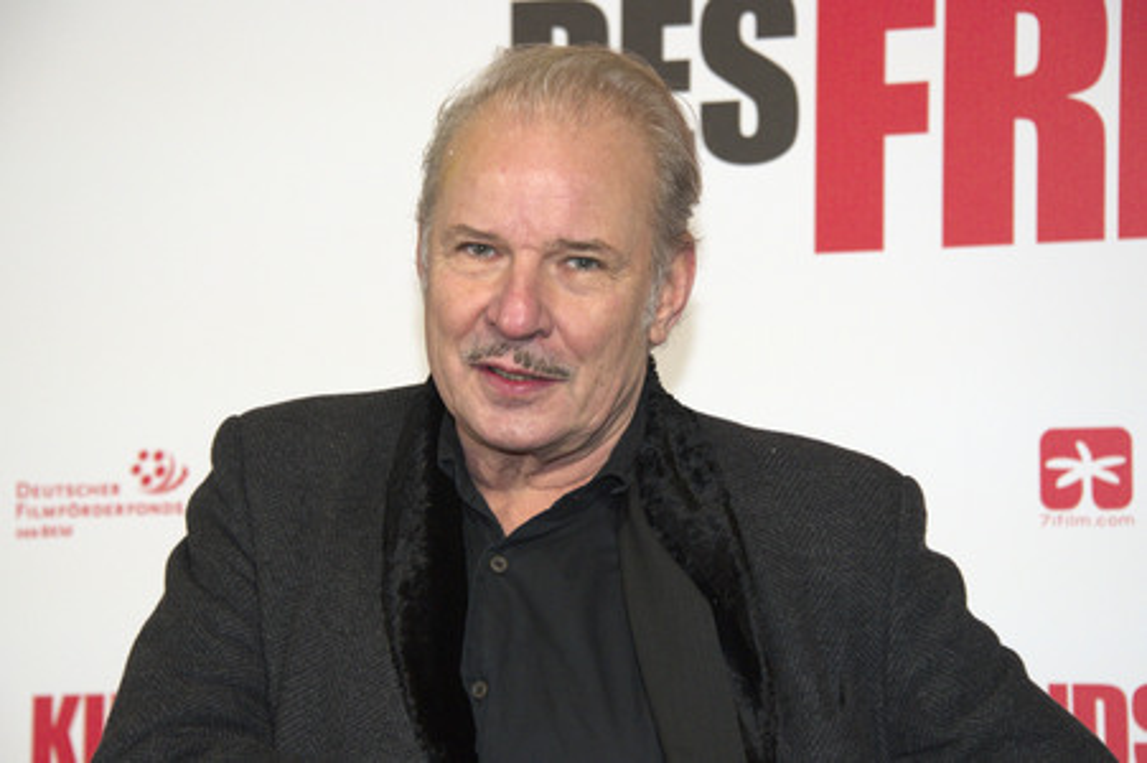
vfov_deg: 10.1
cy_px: 382
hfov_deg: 15.2
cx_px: 574
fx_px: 4298
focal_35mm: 135
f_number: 6.3
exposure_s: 1/125
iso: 1600
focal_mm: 135
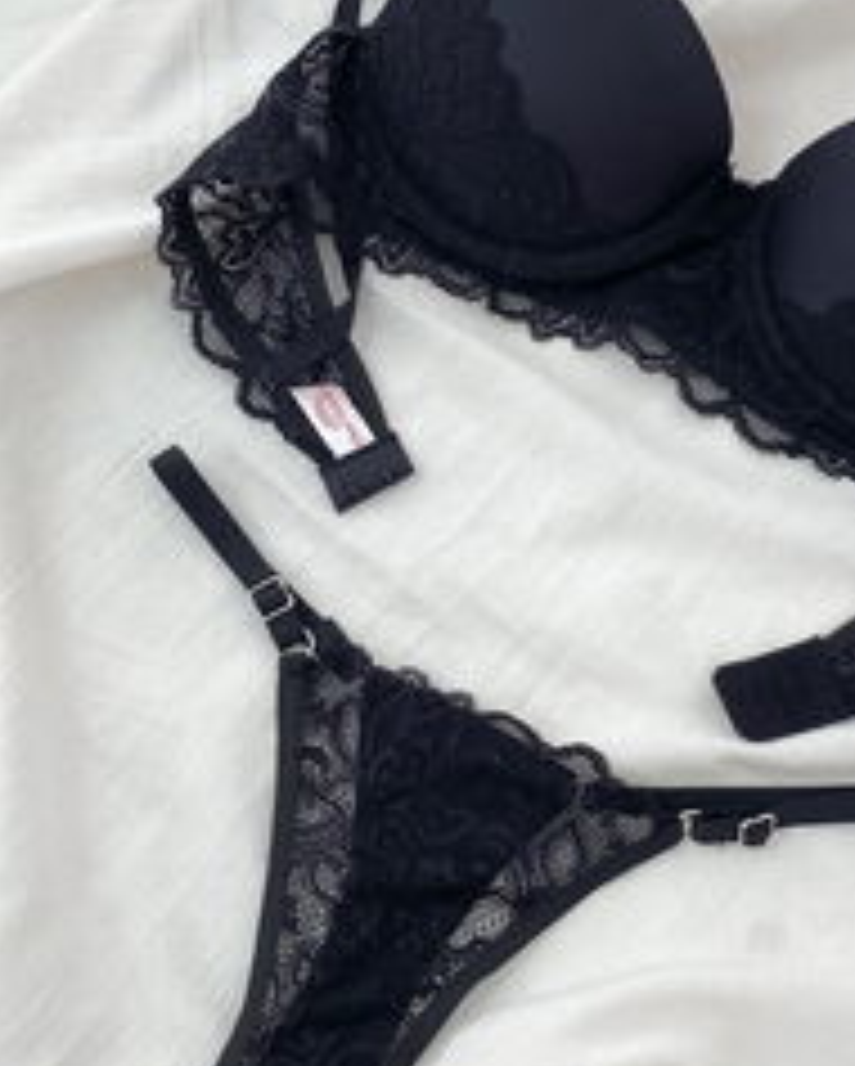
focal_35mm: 57
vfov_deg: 33.0
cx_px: 603
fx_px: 1801
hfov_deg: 26.5
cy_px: 497
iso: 40
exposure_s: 1/100
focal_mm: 4.25
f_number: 1.8
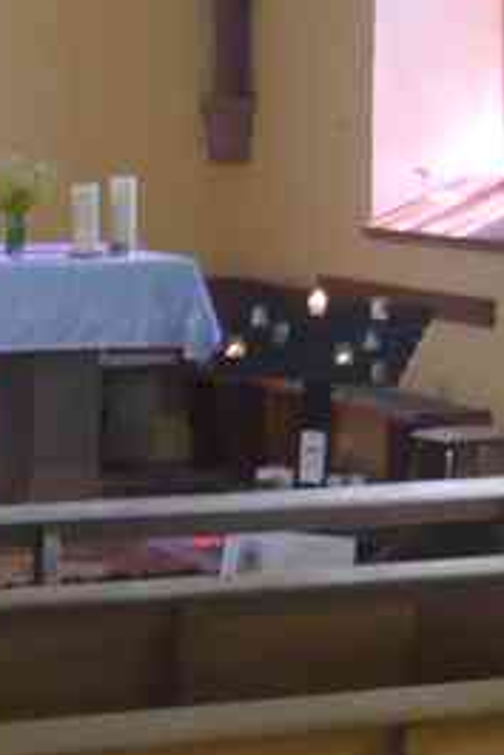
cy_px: -31
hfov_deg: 11.2
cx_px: 410
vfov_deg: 16.4
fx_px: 2558
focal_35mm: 122
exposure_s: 1/13
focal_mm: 5.8
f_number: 2.8
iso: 200
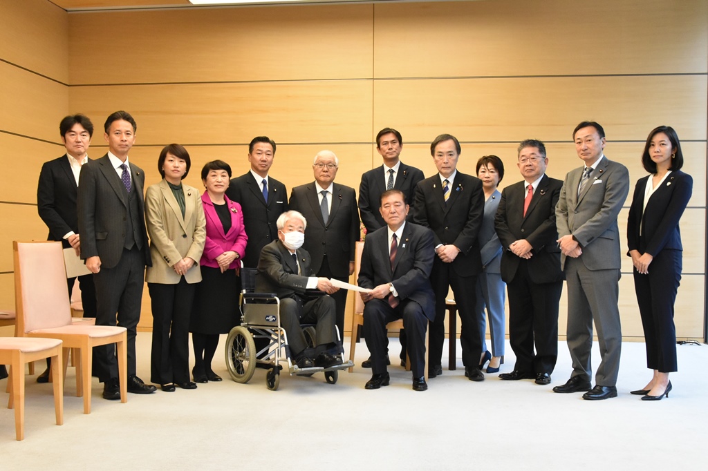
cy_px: 236
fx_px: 708
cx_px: 354
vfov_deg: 36.8
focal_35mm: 36
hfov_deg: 53.1
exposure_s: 1/160
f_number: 7.1
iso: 2500
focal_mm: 24
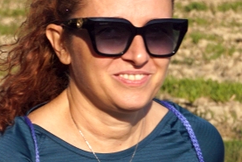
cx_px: -62
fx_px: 2564
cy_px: 124
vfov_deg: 3.6
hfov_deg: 5.4
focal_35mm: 381
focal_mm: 55
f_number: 9
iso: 100
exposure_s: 1/250
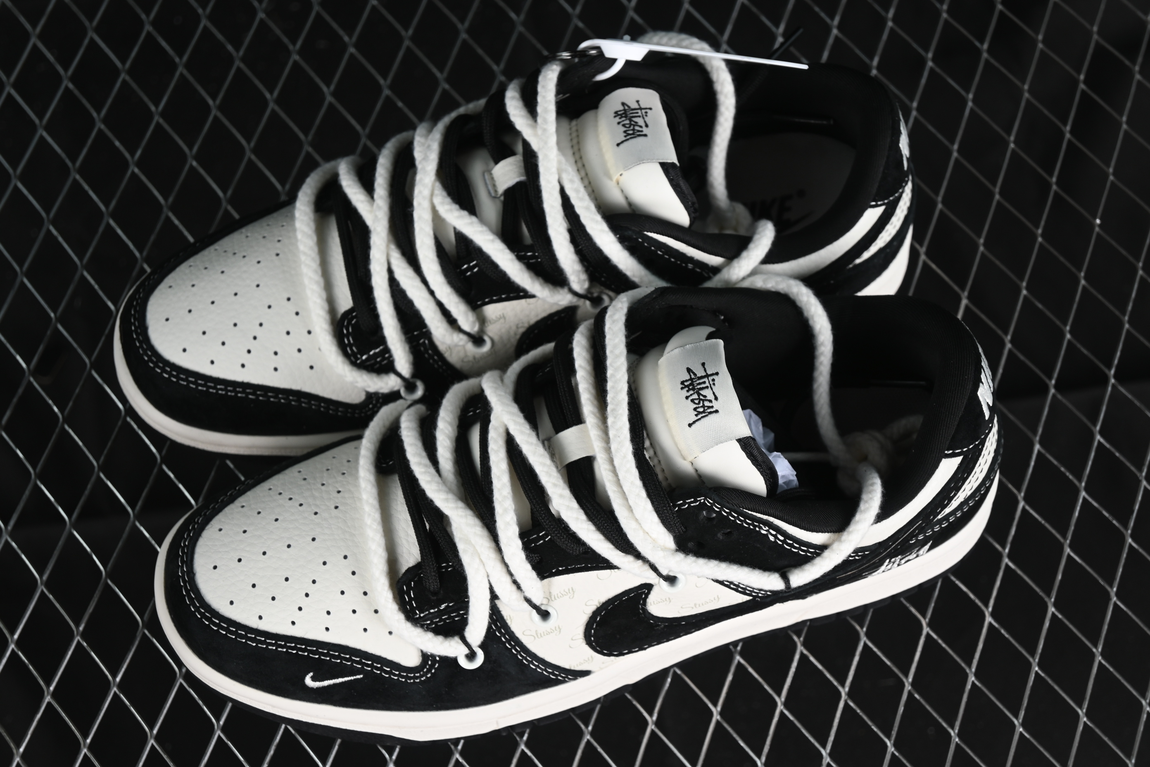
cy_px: 384
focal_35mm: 75
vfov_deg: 18.2
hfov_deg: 27.0
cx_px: 575
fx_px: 2396
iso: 160
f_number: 6.3
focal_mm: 50
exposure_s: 1/50
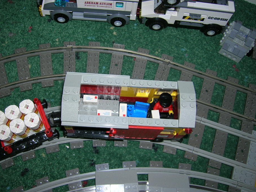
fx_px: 281
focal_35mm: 38
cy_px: 89
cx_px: 118
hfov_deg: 48.9
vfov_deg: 37.7
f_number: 2.9
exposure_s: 1/60.1
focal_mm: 5.7
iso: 50
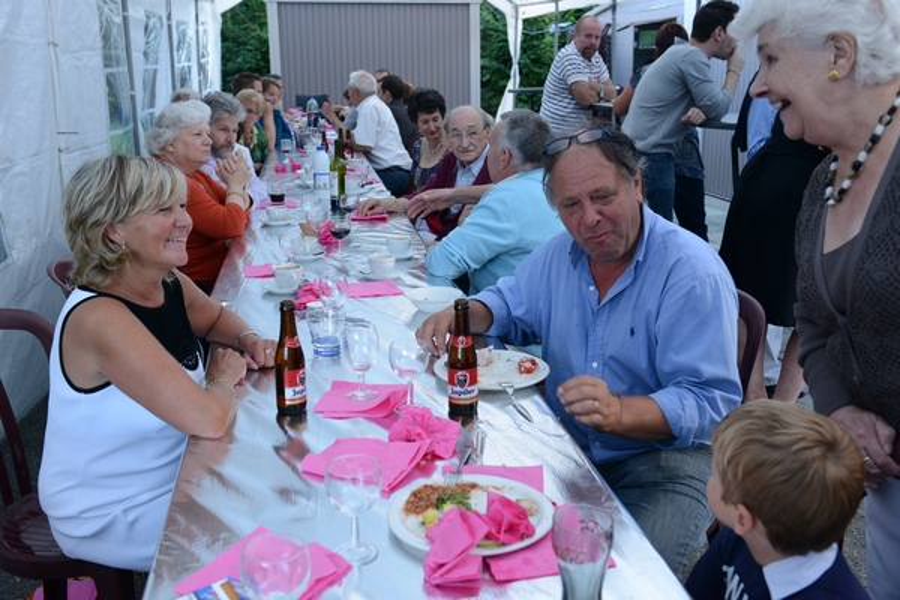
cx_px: 450
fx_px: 950
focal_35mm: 38
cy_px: 300
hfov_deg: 50.7
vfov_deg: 35.1
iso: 1250
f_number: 5.6
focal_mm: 38
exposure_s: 1/125
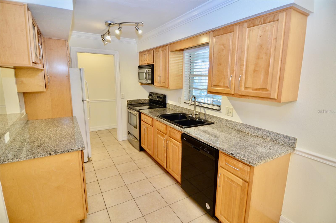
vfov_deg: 67.1
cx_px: 168
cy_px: 112
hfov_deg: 90.1
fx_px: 168
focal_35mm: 18
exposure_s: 1/60
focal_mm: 12
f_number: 4
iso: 400
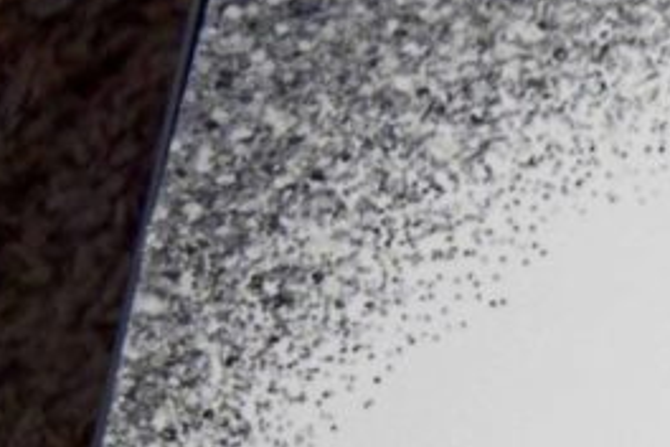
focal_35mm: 191
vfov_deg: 7.0
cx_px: 1741
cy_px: 781
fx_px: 3554
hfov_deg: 9.3
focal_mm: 24
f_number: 4
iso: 1250
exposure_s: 1/60
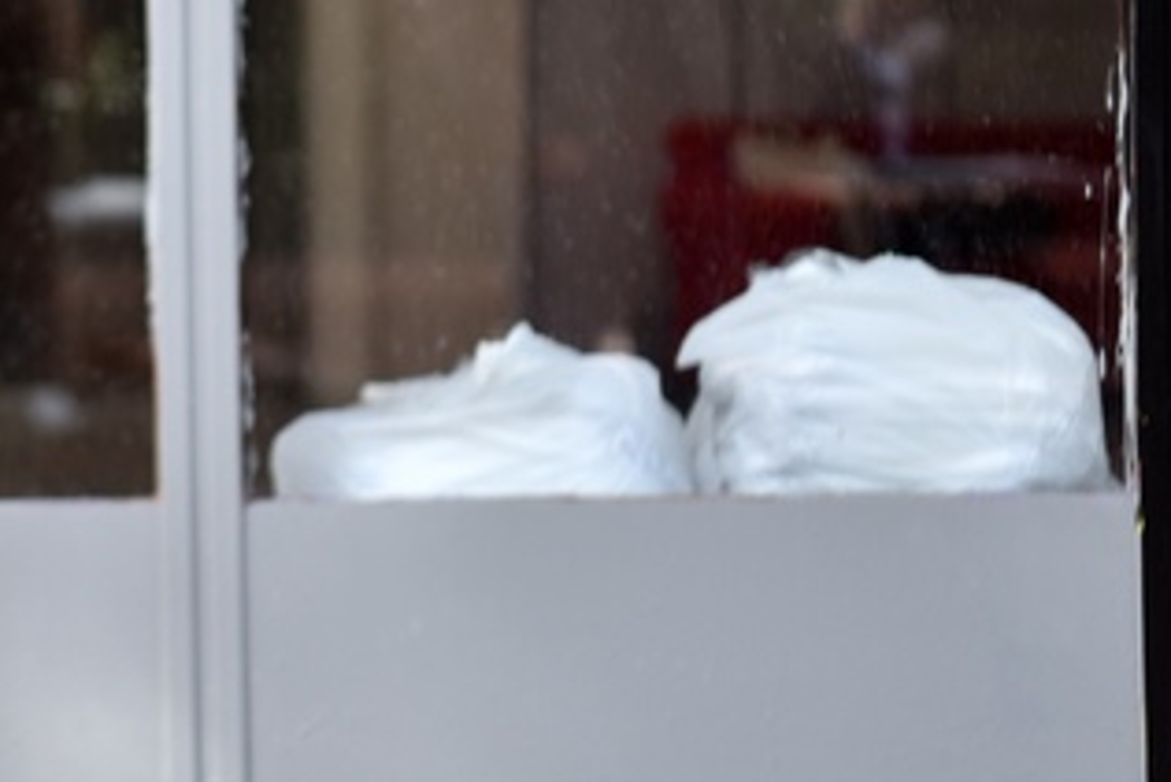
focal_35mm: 177
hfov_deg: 11.5
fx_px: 5760
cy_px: 11
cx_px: 19
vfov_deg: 7.7
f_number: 2.8
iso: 160
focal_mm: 70
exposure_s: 1/320
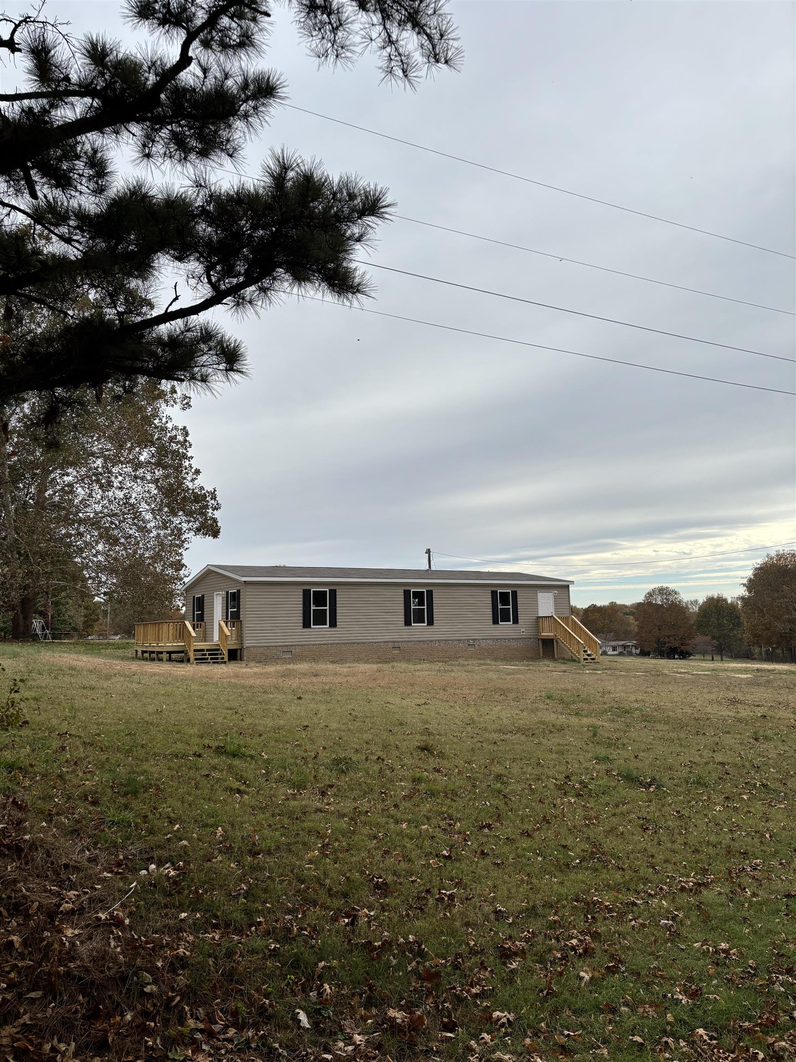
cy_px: 531
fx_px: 797
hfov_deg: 53.1
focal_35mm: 26
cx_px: 398
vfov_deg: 67.3
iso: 50
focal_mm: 5.96
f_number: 1.6
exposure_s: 1/2342
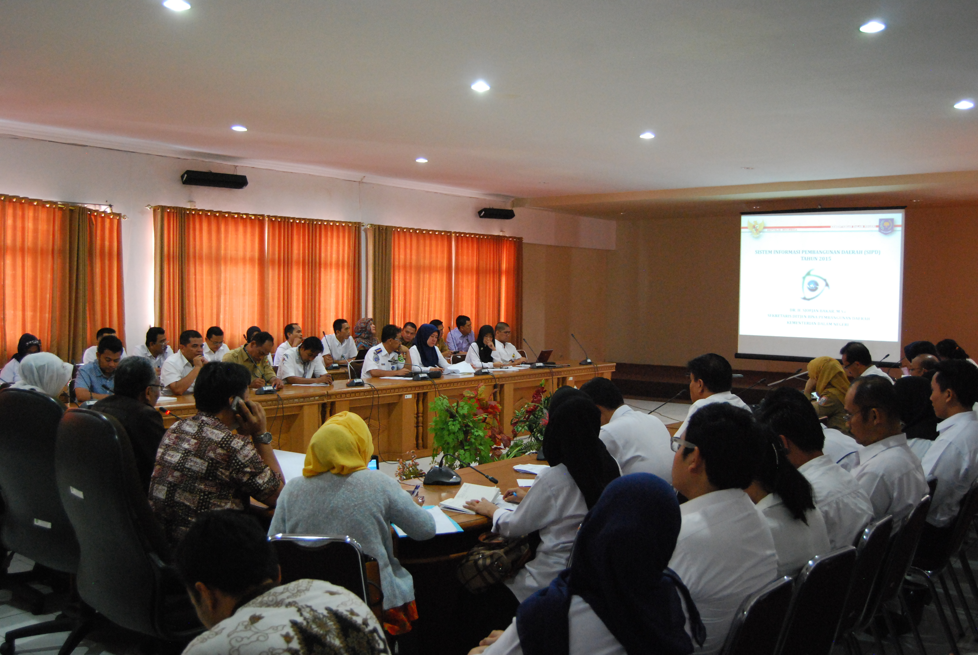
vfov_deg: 40.1
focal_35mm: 33
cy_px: 328
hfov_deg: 57.2
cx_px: 489
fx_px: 898
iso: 1600
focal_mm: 22
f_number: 3.8
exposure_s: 1/30
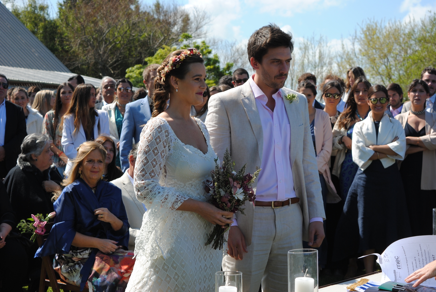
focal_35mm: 82
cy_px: 146
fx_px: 1000
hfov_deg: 24.6
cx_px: 218
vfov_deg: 16.6
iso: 100
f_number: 8
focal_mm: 55
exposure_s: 1/250
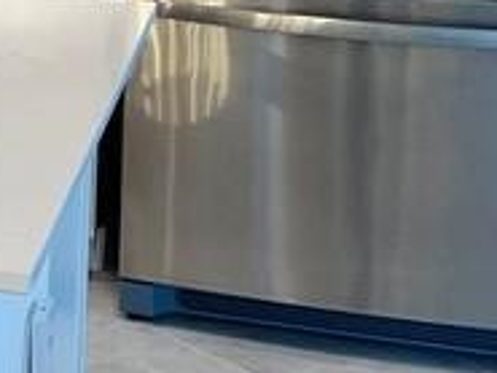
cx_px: -578
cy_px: -266
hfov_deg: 11.8
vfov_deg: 9.8
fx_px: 2069
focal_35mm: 144
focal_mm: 5.7
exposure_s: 1/120
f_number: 1.5
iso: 80
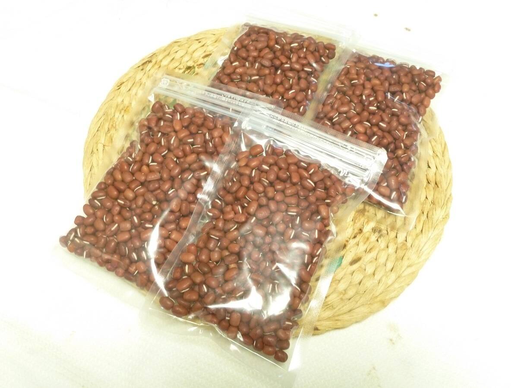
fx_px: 554
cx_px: 259
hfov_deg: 50.1
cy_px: 194
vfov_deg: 38.7
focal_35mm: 37
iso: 400
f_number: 3.6
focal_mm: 6.1
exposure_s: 1/13
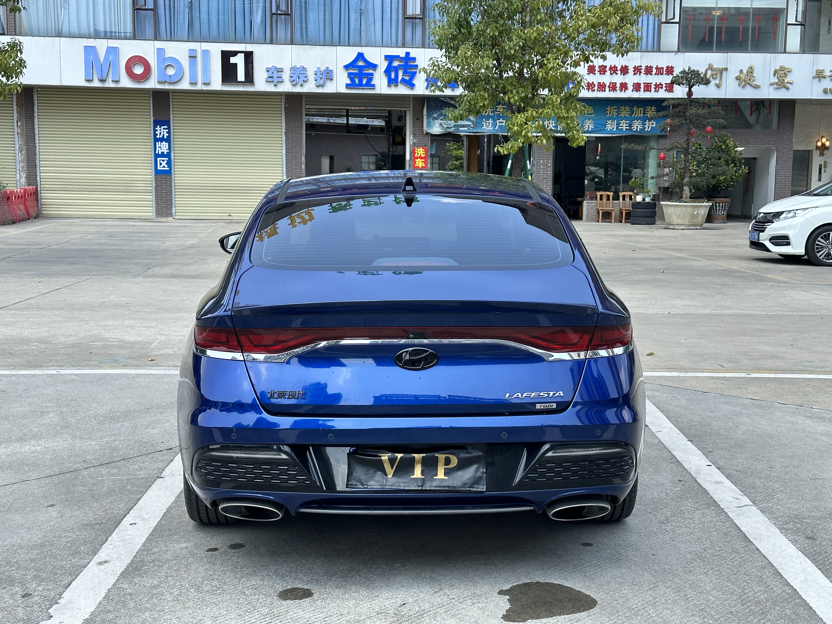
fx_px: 1154
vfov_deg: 30.3
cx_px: 416
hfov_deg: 39.7
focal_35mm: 48
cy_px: 312
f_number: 1.78
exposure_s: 1/1157
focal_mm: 6.86
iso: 64
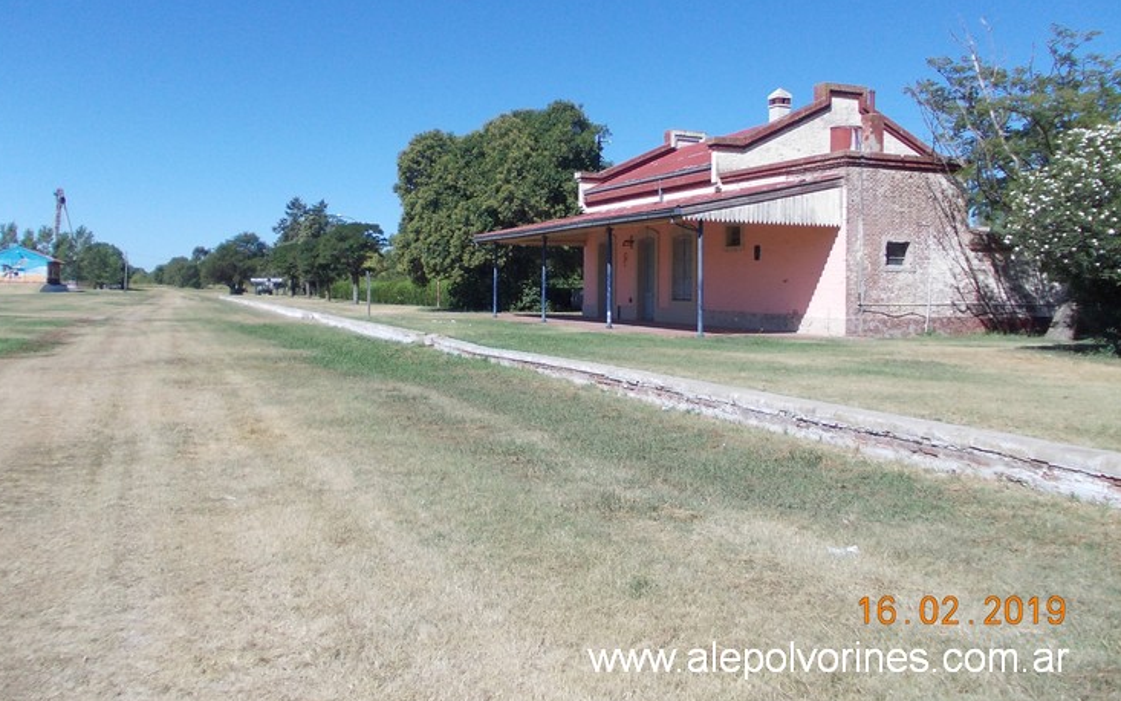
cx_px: 540
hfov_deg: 61.2
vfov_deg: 40.4
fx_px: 947
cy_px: 276
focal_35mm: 31
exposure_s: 1/320
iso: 80
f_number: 5.4
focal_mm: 4
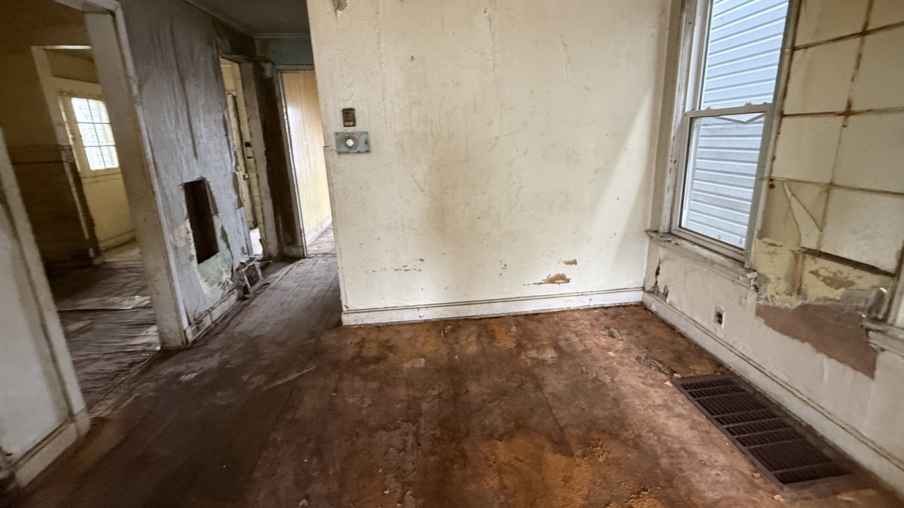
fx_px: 383
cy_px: 226
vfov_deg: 66.9
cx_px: 472
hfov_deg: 99.3
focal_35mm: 16
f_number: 2.2
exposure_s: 1/60
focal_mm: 2.22
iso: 500
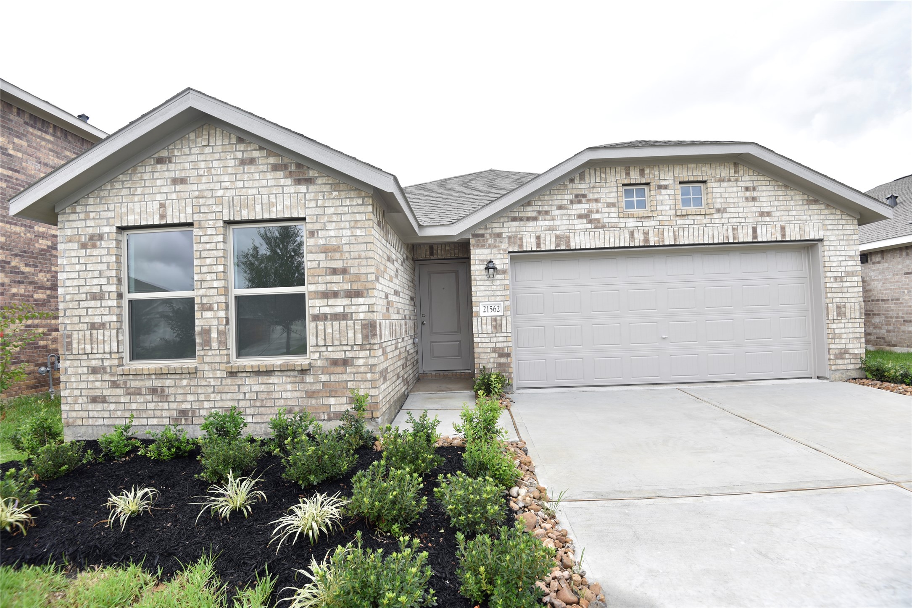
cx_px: 456
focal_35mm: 16
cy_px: 304
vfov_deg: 73.8
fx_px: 405
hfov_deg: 96.7
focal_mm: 16
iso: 100
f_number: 5
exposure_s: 1/160
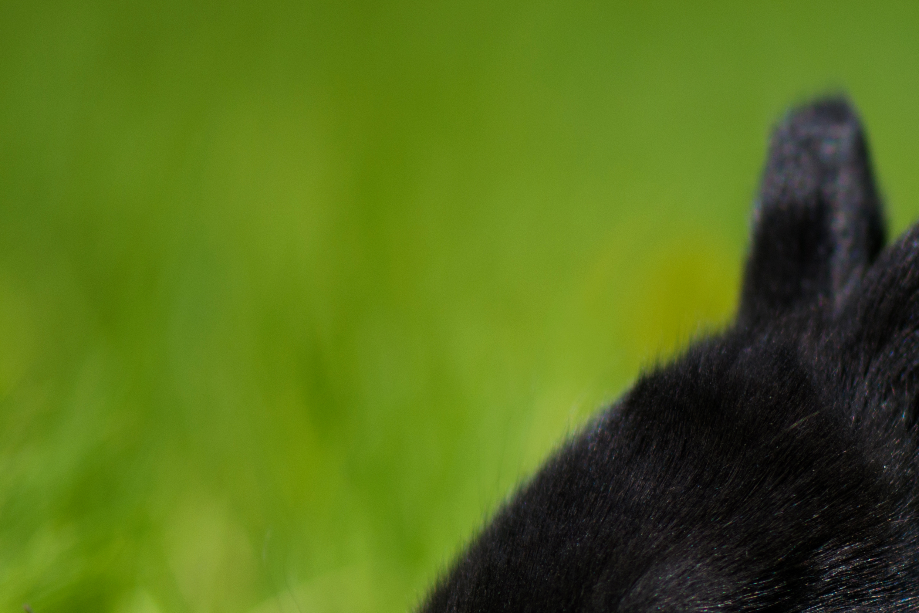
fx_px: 7940
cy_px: 687
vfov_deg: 4.4
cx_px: 670
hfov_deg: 6.6
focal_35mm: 311
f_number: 3
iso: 200
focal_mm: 105
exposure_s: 1/3200
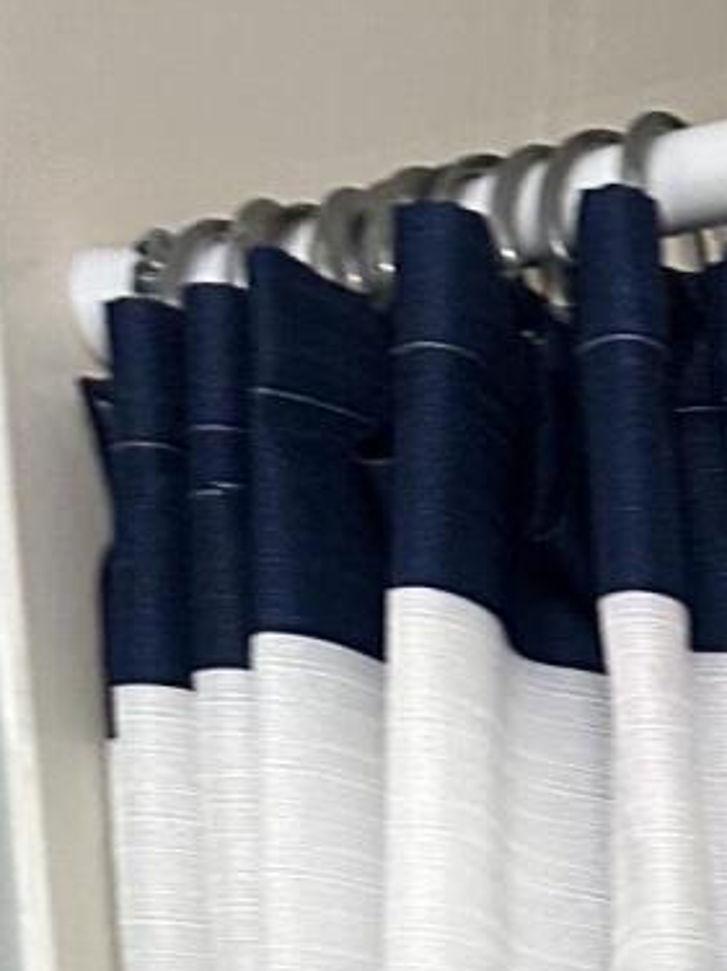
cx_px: 1268
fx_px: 3586
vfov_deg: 11.7
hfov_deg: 10.9
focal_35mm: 128
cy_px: 2519
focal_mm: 6.86
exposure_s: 1/120
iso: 160
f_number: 1.78
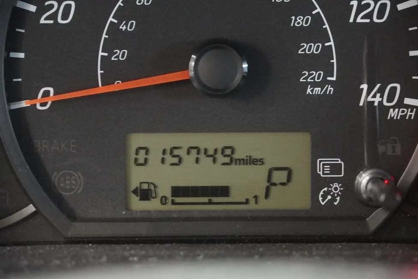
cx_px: 212
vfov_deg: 8.3
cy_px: 145
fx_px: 1911
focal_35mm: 165
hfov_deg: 12.5
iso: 6400
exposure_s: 1/8
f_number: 5.6
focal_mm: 105
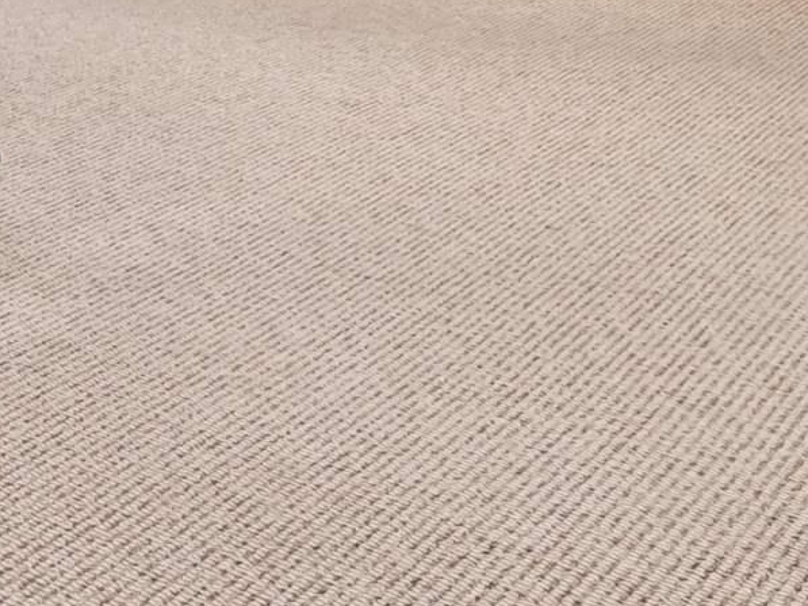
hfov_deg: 18.8
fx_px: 1681
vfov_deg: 17.5
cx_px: -748
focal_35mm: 72
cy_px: -404
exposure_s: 1/4
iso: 400
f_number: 8
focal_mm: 7
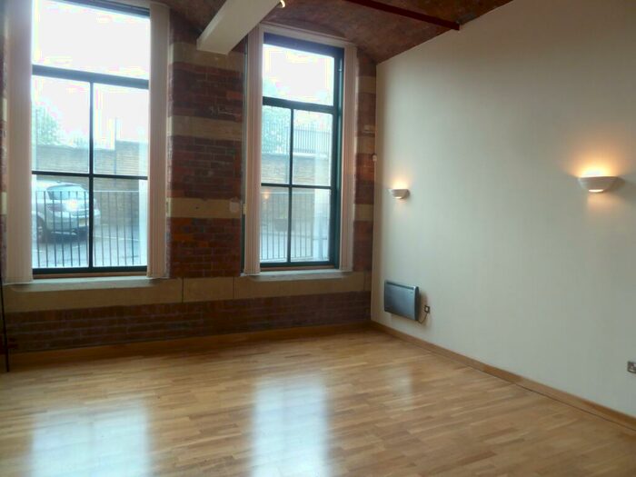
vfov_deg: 54.9
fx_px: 459
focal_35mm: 25
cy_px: 238
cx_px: 318
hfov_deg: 69.4
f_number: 3.3
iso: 125
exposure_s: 1/40
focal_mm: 4.1
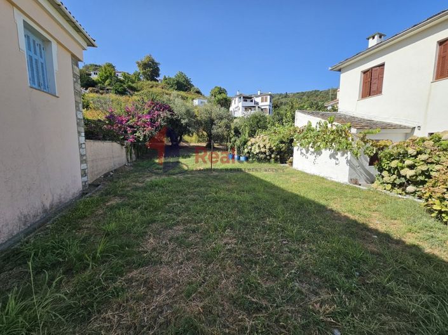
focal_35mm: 13
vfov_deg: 89.9
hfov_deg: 106.2
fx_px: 168
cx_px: 224
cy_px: 168
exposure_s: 1/2198
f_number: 2.2
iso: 50
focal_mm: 2.2
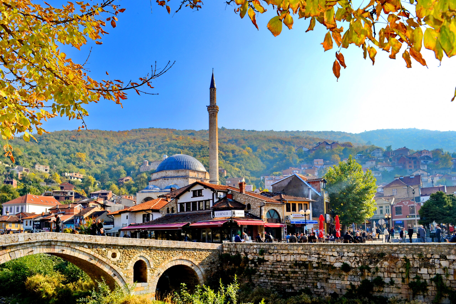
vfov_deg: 47.9
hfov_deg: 67.4
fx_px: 342
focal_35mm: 27
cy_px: 152
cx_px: 228
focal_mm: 18
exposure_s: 1/200
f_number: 9
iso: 100
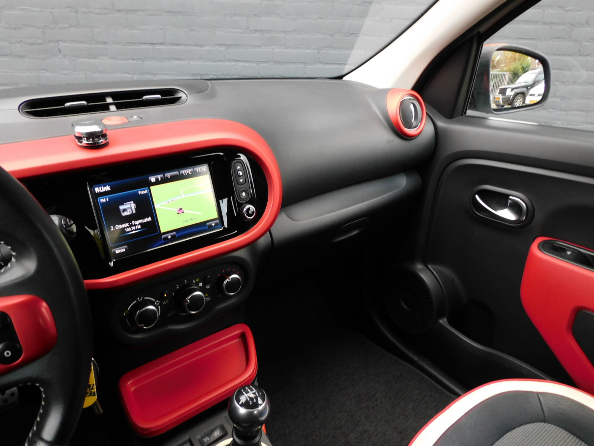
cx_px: 297
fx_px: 412
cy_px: 223
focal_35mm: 24
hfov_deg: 71.6
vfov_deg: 56.8
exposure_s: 1/30
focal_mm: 4.3
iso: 250
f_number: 3.3
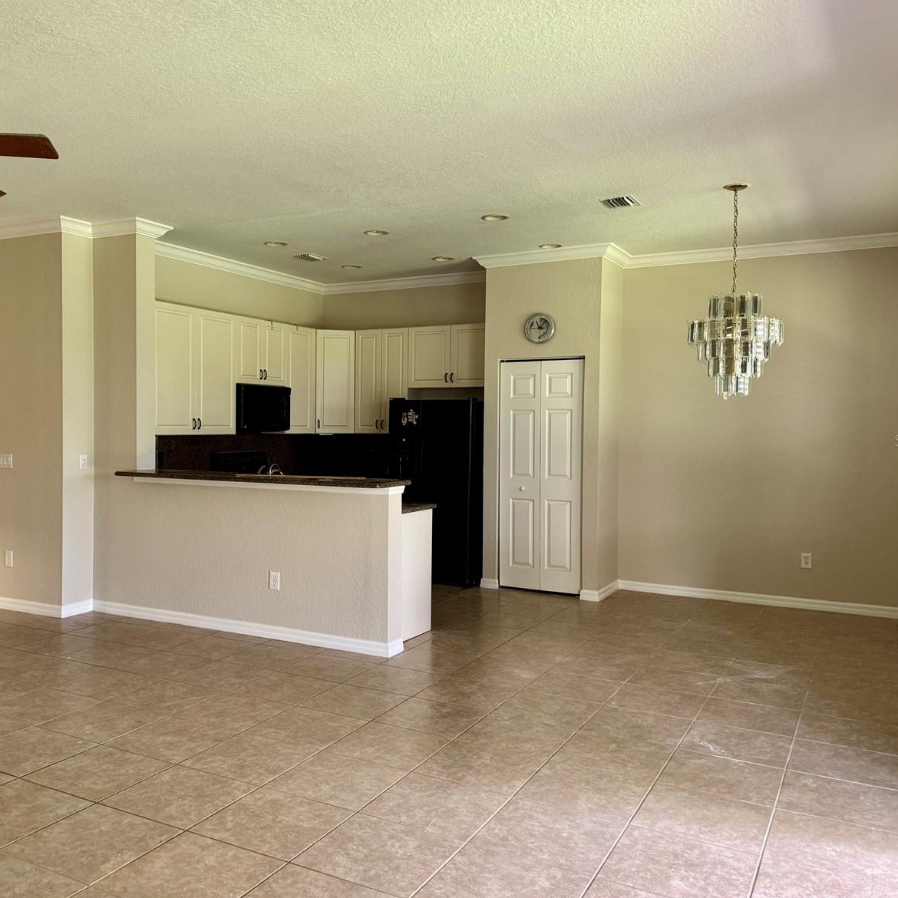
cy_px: 440
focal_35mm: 29
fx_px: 851
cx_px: 353
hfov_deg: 55.2
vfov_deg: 55.6
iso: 250
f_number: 1.78
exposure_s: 1/60
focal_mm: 6.76
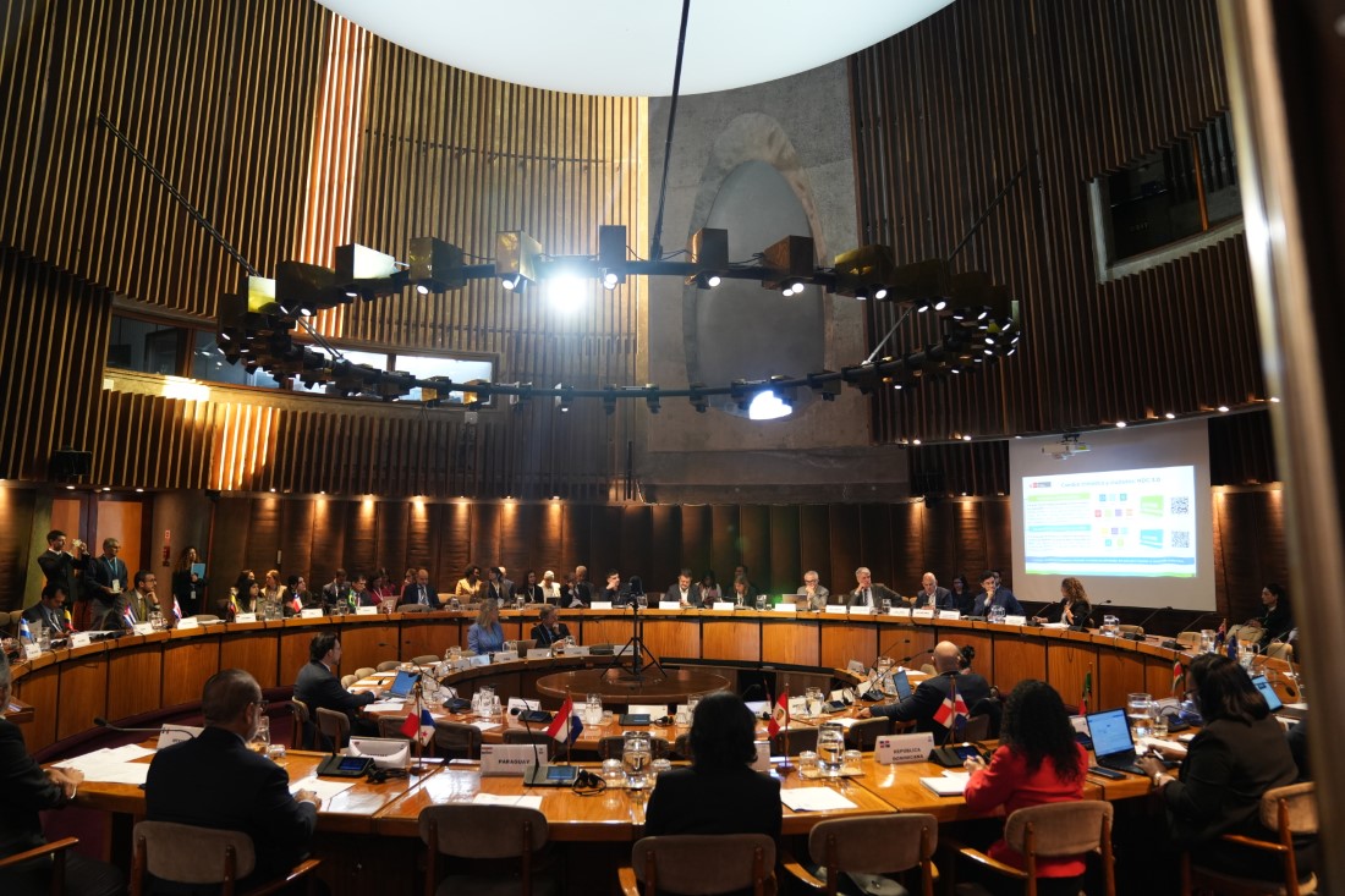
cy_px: 448
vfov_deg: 49.5
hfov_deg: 69.4
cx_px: 672
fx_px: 971
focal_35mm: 26
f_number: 2.8
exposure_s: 1/160
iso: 1600
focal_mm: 26
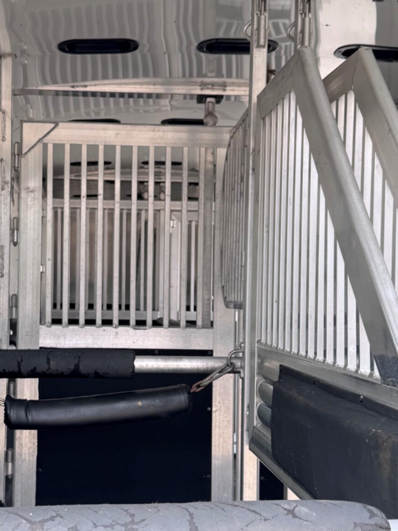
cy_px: 298
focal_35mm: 53
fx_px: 813
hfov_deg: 27.3
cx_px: 123
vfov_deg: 36.1
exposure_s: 1/180
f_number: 1.78
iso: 64
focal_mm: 6.76
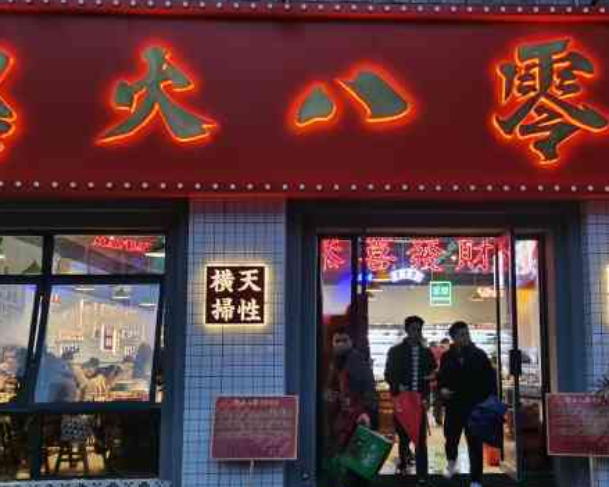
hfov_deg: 43.6
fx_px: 757
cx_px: 369
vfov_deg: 35.6
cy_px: 267
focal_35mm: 42
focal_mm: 5.58
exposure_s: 1/100
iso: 250
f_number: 1.8
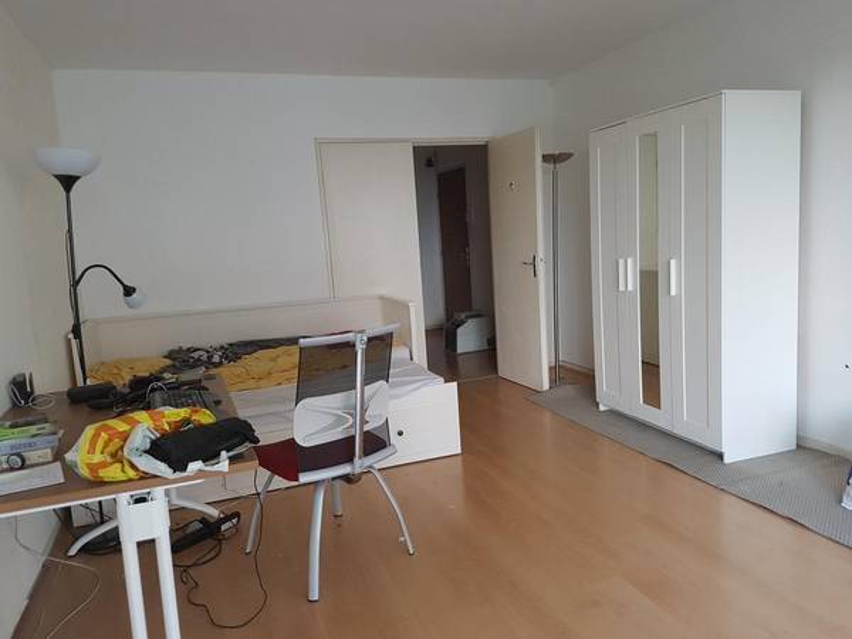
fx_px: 640
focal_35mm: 26
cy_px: 320
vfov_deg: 53.1
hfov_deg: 67.3
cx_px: 426
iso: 200
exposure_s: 1/50
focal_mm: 4.2
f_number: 1.7
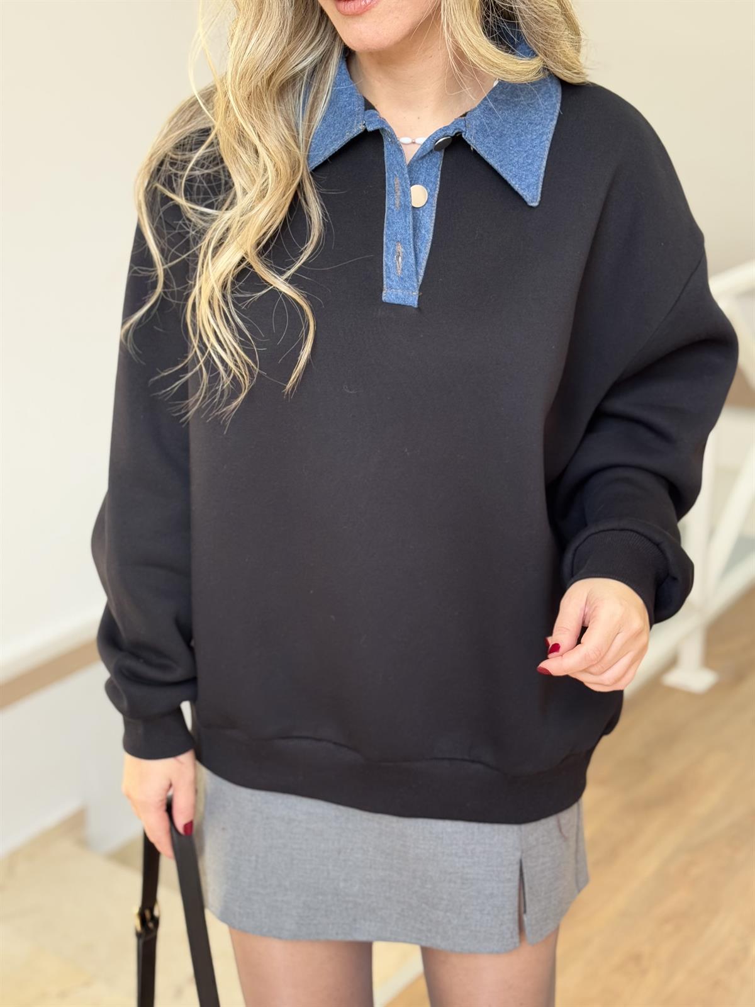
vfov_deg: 39.7
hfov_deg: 30.3
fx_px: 1396
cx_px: 378
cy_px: 504
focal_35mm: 48
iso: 100
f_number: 1.78
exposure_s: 1/121
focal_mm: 6.76
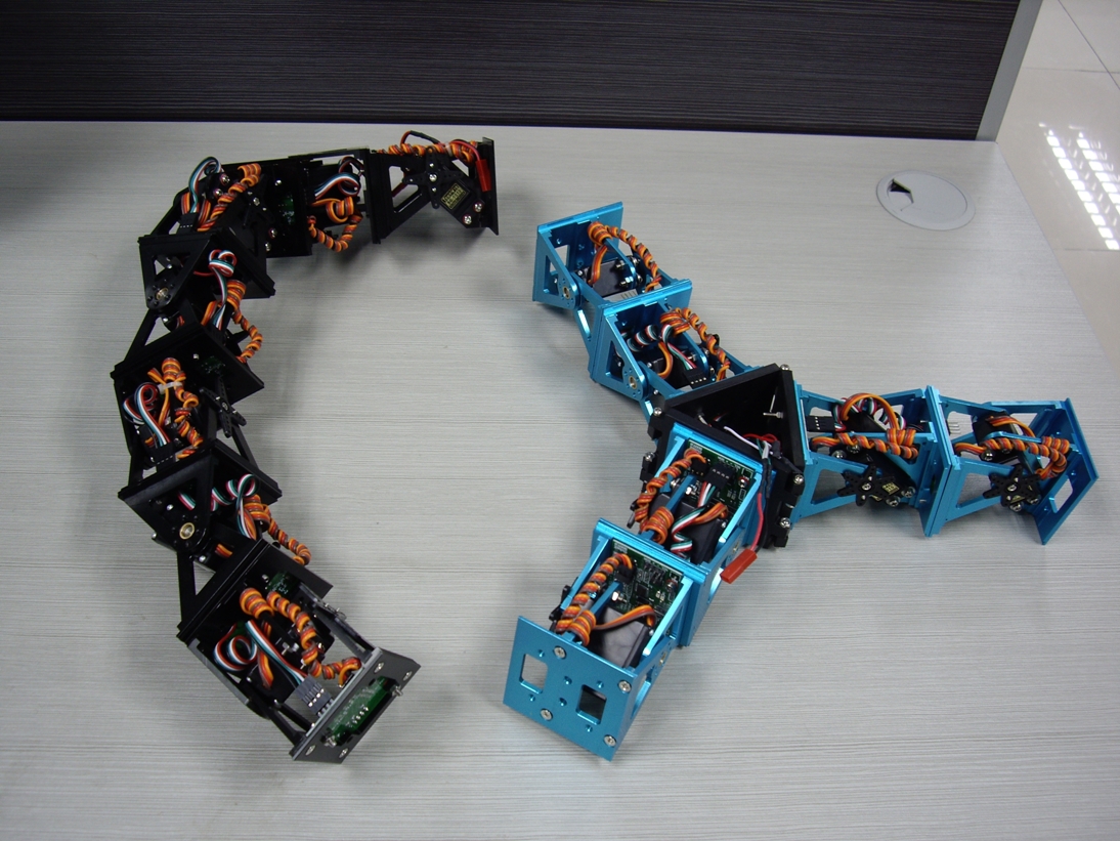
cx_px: 560
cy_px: 420
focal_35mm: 38
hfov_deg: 49.0
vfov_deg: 37.7
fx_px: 1230
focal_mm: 7.9
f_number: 2.8
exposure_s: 1/8
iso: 100
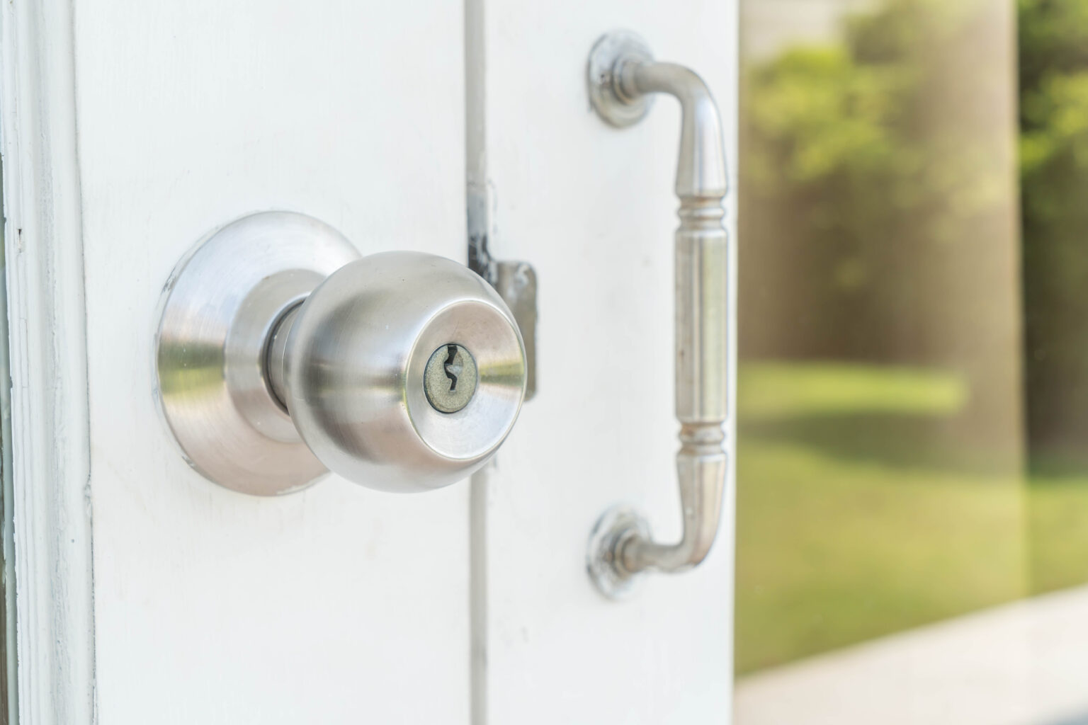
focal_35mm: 70
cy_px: 362
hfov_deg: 28.8
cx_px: 544
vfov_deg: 19.5
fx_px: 2115
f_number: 11
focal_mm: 70
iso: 100
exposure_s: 1/60
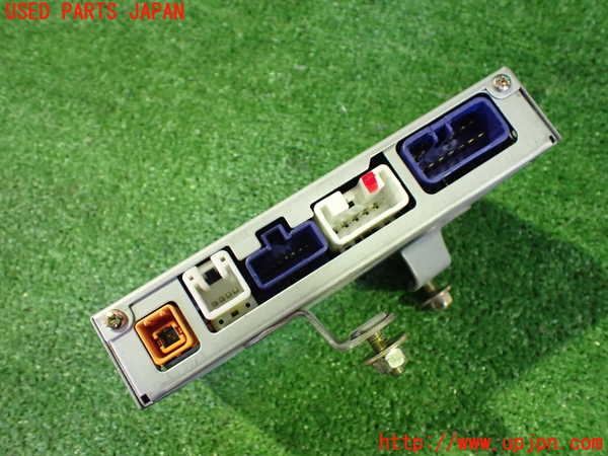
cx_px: 304
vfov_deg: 46.8
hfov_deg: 60.0
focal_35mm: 30
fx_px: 527
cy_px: 228
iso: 1000
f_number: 2.3
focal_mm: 5.4
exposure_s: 1/30
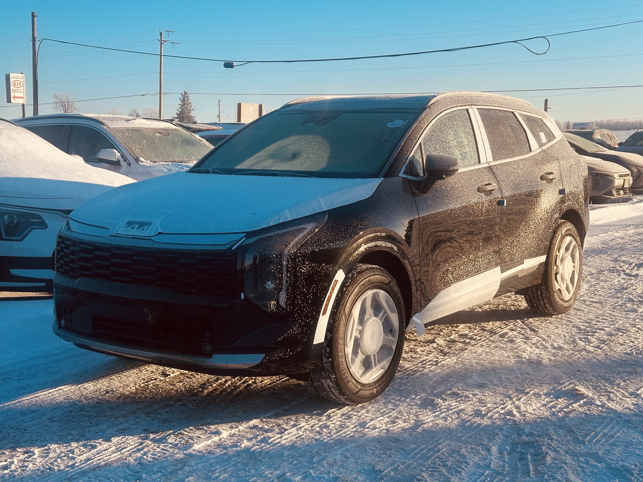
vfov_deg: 30.3
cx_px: 322
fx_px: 892
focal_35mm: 48
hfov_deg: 39.7
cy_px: 241
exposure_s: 1/1953
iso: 64
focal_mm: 6.86
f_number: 1.78
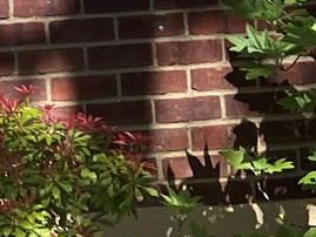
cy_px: -256
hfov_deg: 8.7
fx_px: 1808
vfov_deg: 7.2
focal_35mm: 198
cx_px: -545
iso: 50
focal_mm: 5.7
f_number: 1.5
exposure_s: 1/3077
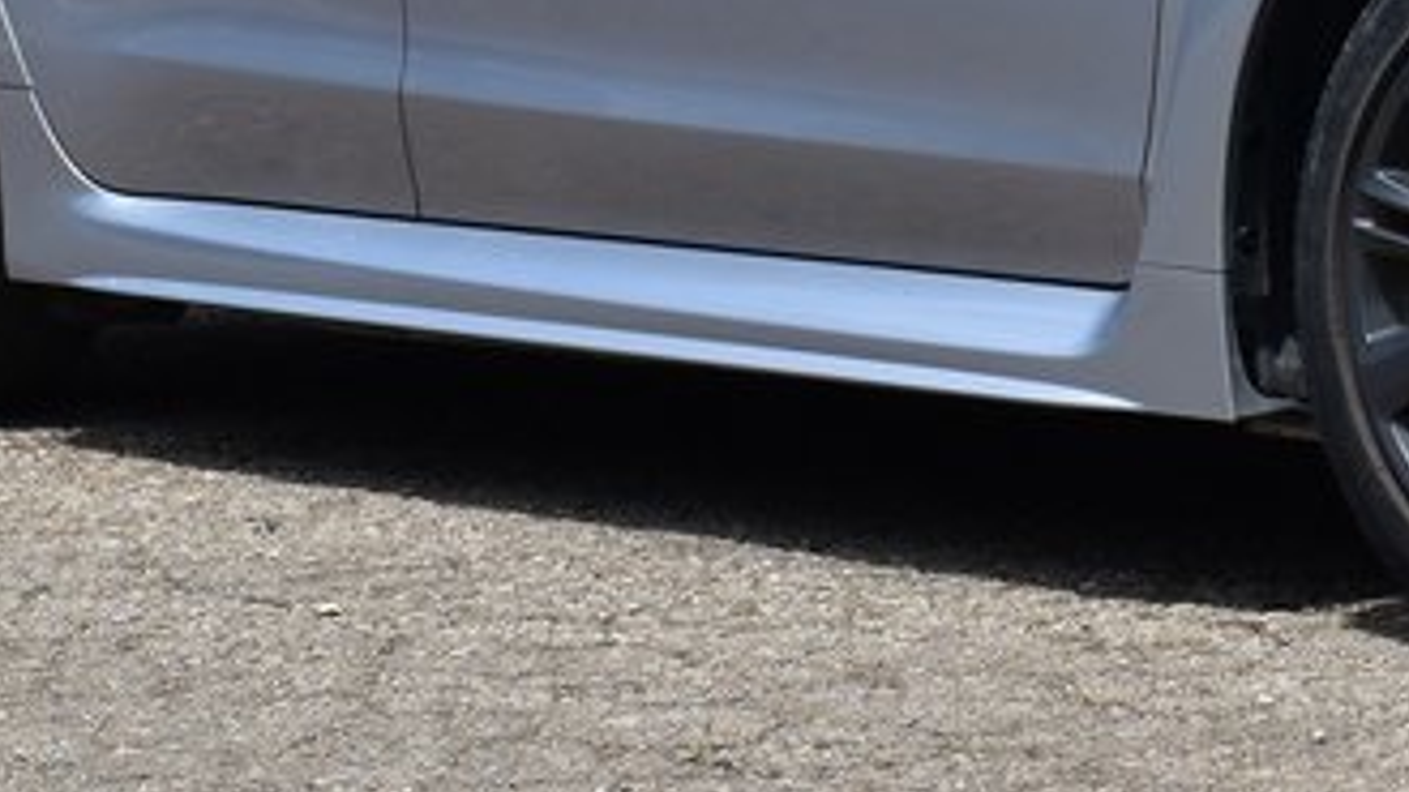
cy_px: -195
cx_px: 1486
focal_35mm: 152
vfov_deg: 7.9
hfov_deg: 13.9
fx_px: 5665
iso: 320
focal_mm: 31
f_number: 11
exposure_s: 1/500
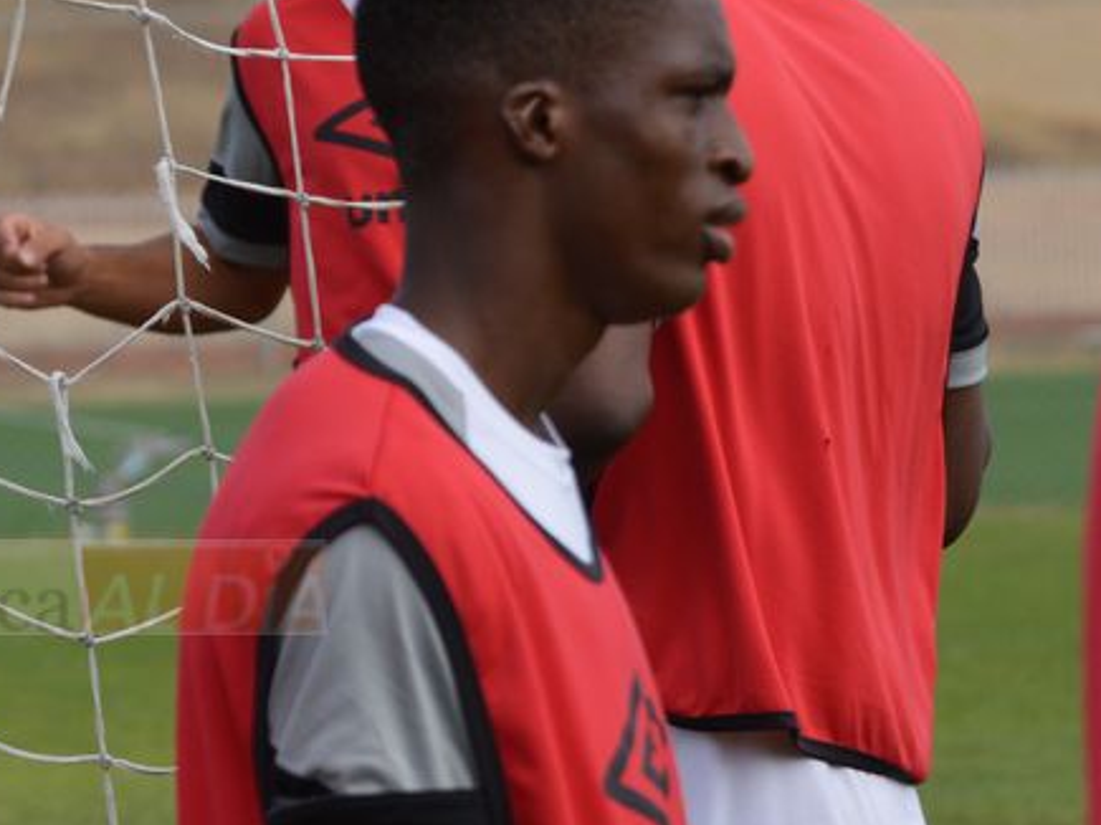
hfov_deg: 6.2
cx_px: -5
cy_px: 334
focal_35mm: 321
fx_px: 10207
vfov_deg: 4.6
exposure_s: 1/1250
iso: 400
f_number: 5.6
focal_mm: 102
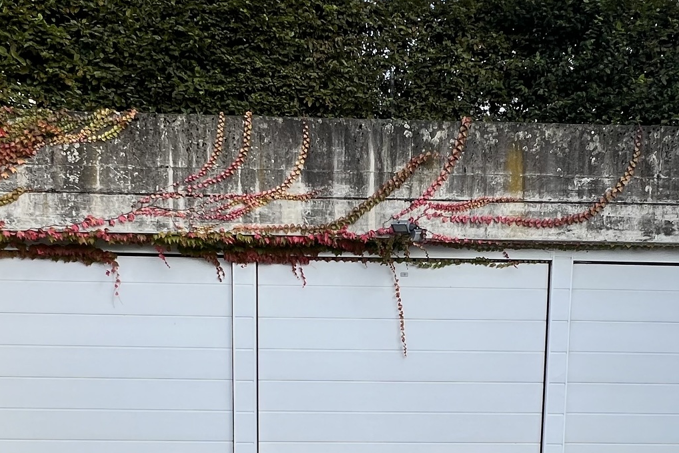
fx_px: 641
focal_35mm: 34
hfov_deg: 55.7
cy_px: 408
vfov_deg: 36.5
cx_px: 362
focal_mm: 1.57
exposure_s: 1/943
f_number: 1.8
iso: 32
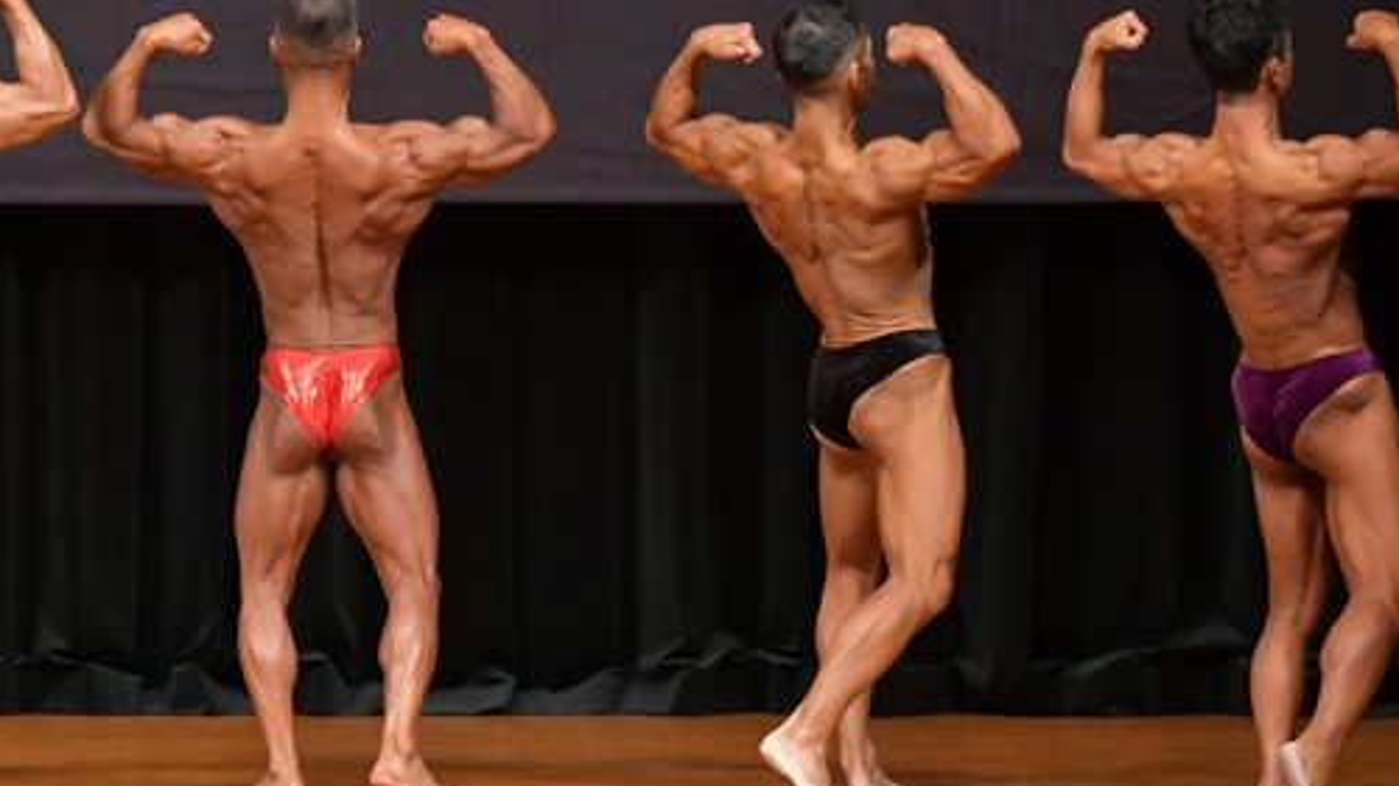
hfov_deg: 6.6
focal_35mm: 328
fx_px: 12165
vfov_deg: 3.7
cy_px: 386
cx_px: 589
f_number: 5.6
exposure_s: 1/400
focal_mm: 135
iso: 5000
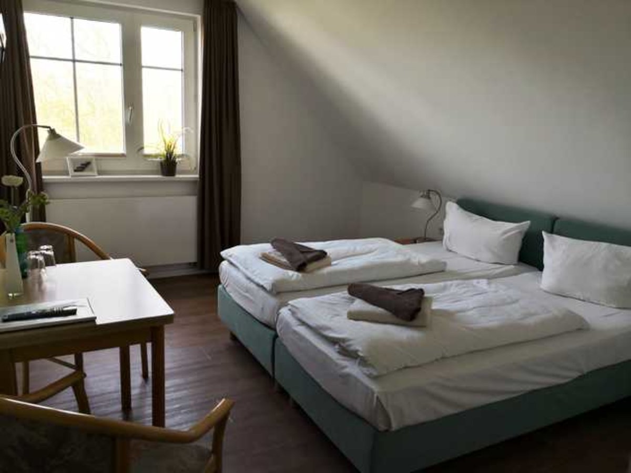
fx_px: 492
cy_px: 236
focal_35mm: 27
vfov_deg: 51.4
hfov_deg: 65.3
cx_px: 316
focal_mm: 3.95
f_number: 1.6
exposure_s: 1/100
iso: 64
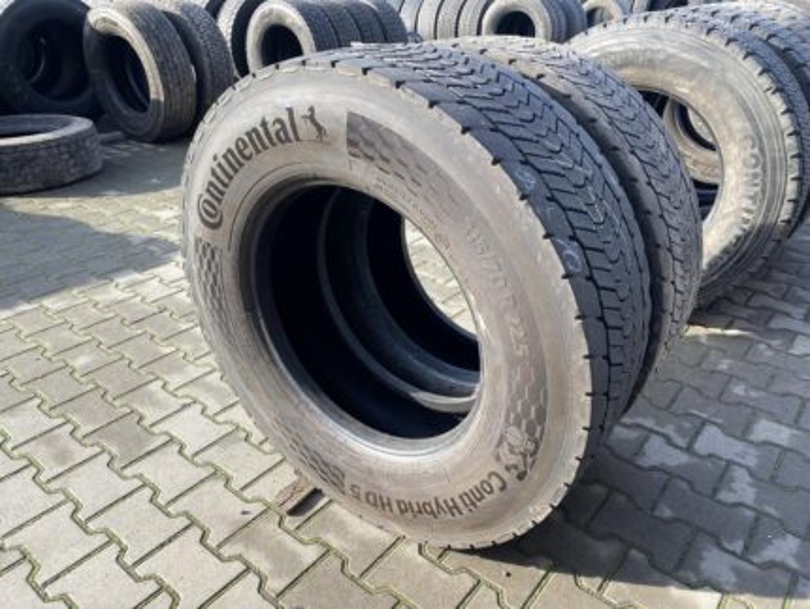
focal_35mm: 26
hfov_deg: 67.3
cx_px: 405
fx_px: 609
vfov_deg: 53.1
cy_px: 304
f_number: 1.8
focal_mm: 4.25
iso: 32
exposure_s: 1/328
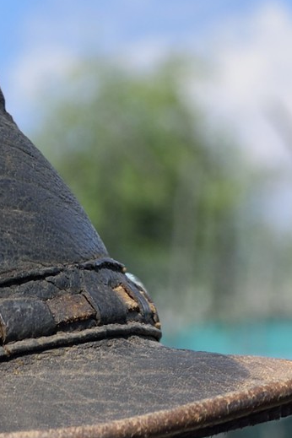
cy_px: 968
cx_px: -125
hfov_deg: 4.2
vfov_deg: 6.1
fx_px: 3942
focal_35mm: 324
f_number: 11
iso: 200
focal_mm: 70
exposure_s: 1/320
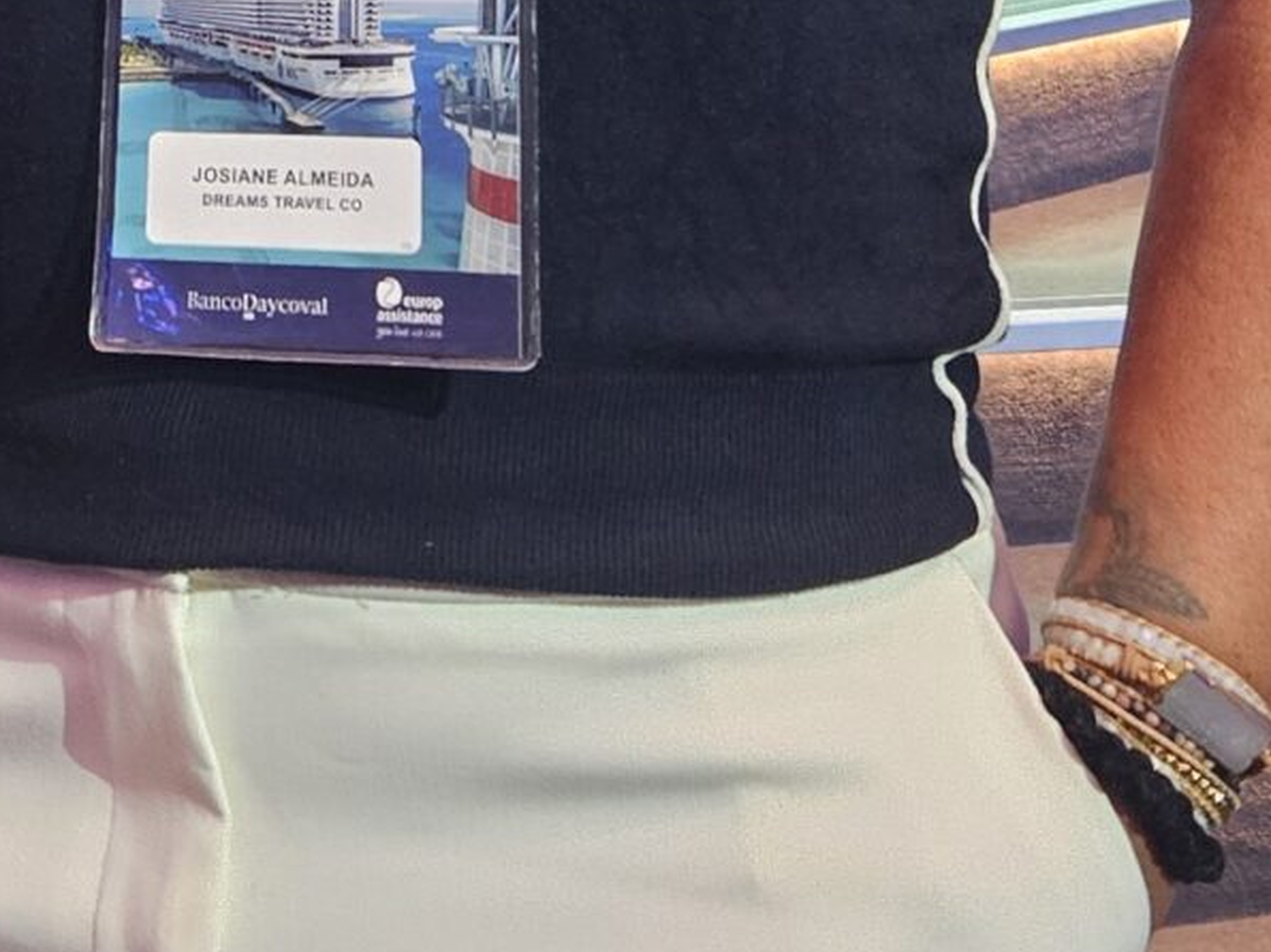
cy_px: -536
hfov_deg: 19.5
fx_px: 3634
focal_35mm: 99
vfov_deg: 13.9
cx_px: 147
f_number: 1.8
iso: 640
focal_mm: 5.4
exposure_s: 1/30
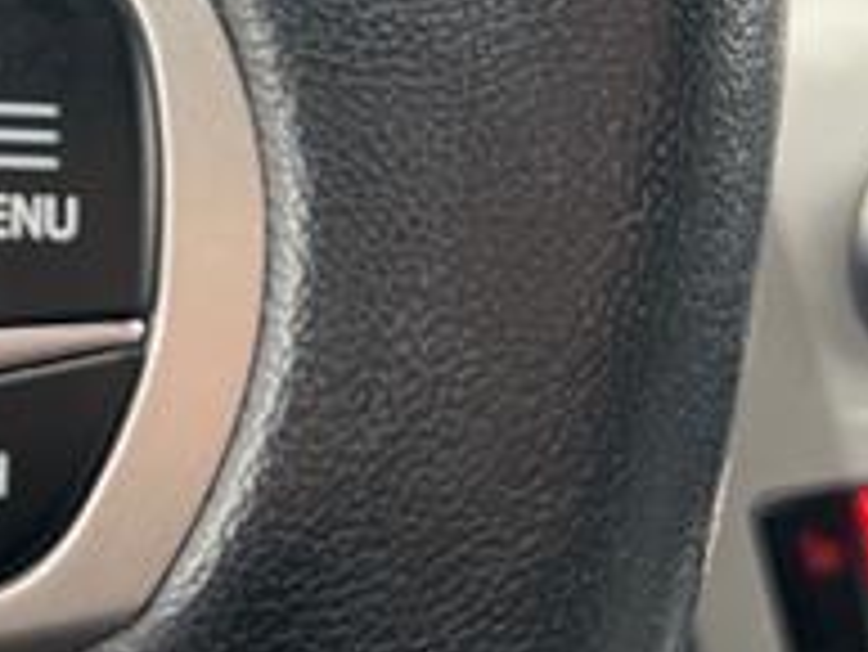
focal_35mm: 86
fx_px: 2158
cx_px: -112
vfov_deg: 16.9
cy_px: 54
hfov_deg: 21.5
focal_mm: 5.7
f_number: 1.5
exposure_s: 1/121
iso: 80
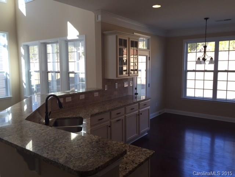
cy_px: 88
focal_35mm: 29
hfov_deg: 61.7
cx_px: 118
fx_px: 197
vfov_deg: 48.2
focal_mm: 4.15
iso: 50
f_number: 2.2
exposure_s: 1/120
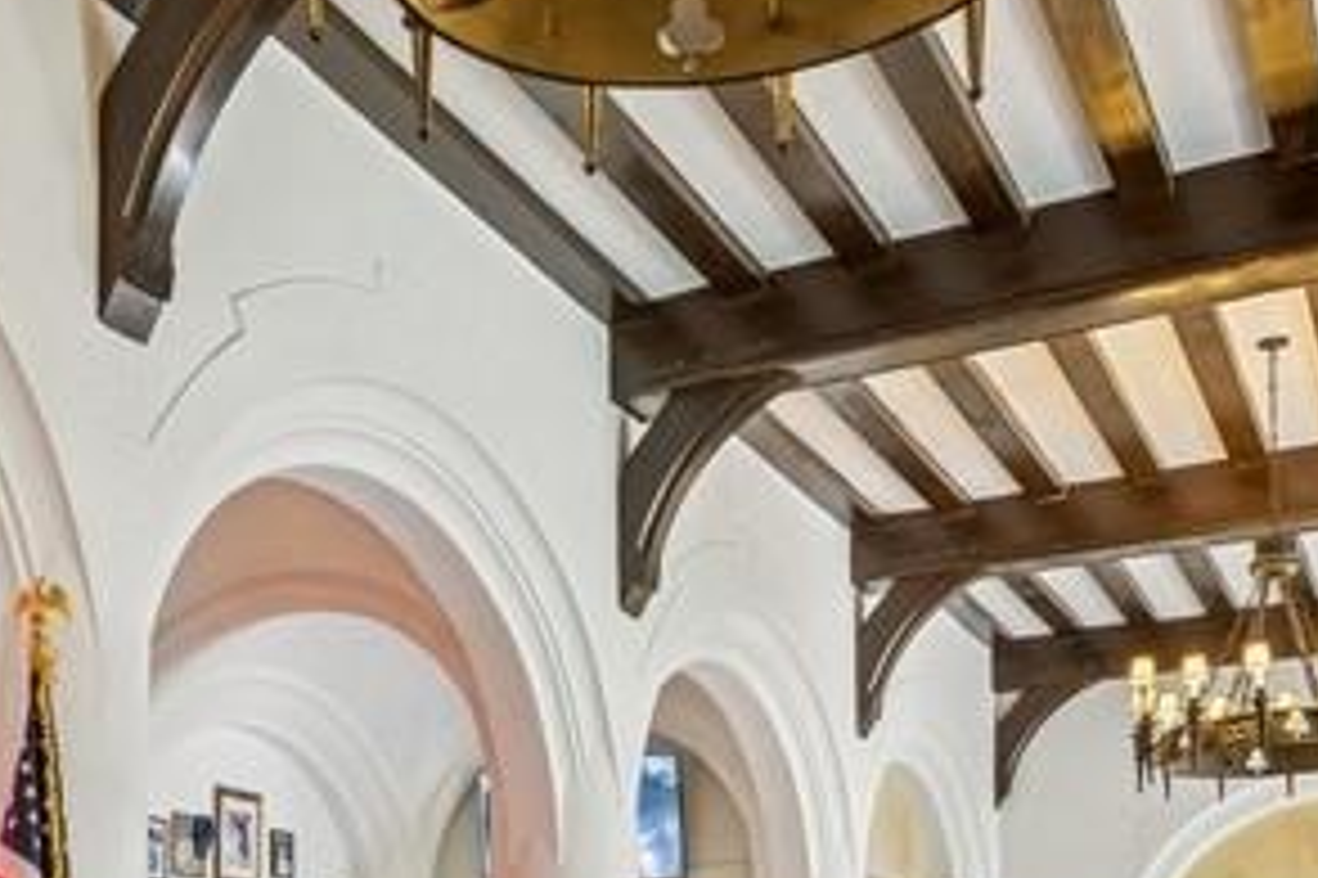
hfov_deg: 39.0
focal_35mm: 49
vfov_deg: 25.0
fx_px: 1793
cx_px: 292
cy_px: 1031
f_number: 8
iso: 400
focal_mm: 14
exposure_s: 1/15
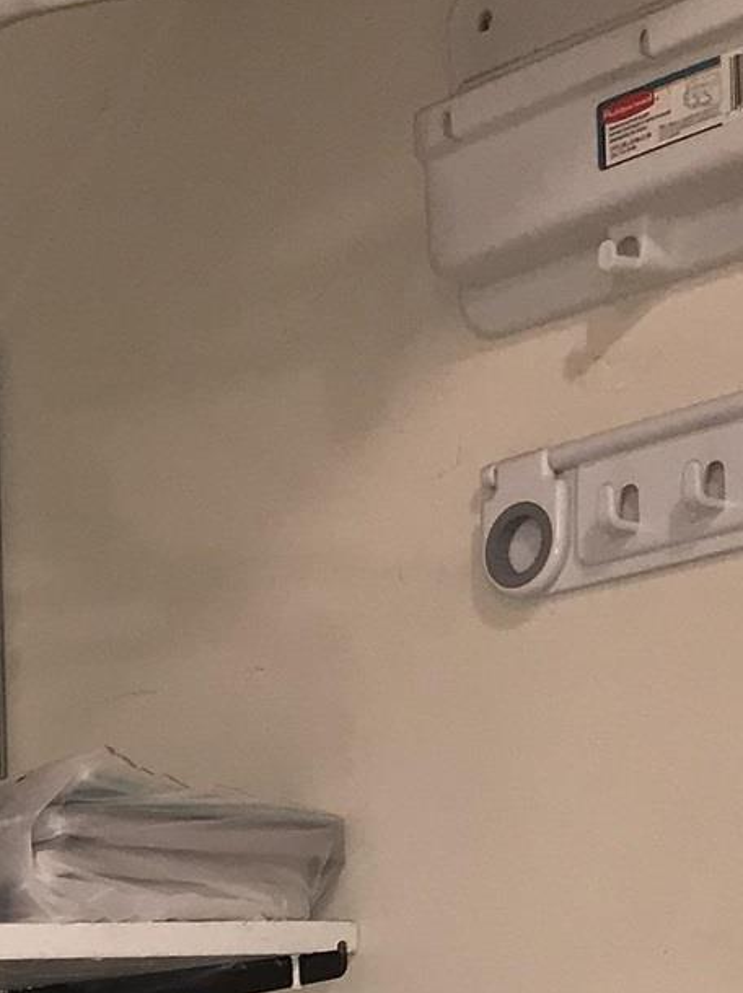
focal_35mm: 106
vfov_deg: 15.9
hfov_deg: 12.9
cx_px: -482
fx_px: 3037
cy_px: 1764
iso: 32
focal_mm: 3.99
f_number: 1.8
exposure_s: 1/30
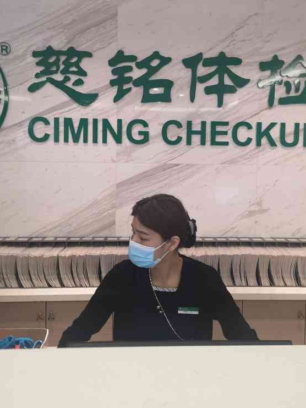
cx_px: 158
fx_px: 401
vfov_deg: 53.7
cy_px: 173
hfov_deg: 41.8
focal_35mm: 34
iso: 160
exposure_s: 1/33.3
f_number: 1.8
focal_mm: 5.58
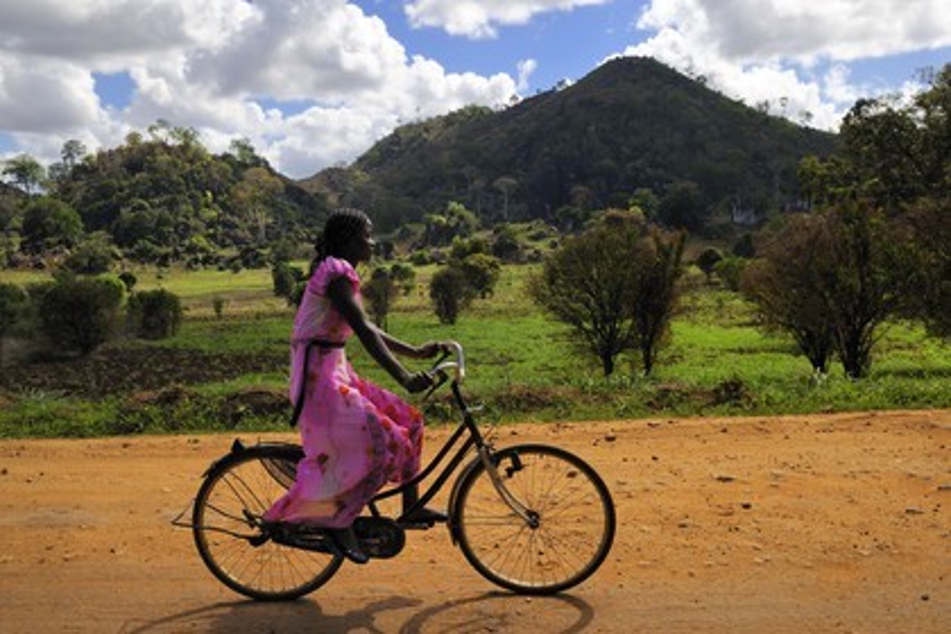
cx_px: 476
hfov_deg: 65.5
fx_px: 740
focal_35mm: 28
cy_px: 317
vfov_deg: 46.4
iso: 400
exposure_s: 1/500
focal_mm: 28
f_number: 11
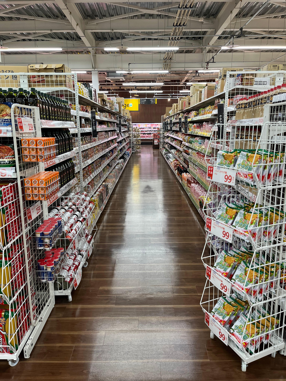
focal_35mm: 26
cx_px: 143
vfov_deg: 67.3
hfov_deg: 53.1
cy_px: 190
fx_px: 286
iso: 125
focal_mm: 5.1
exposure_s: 1/100
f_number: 1.6
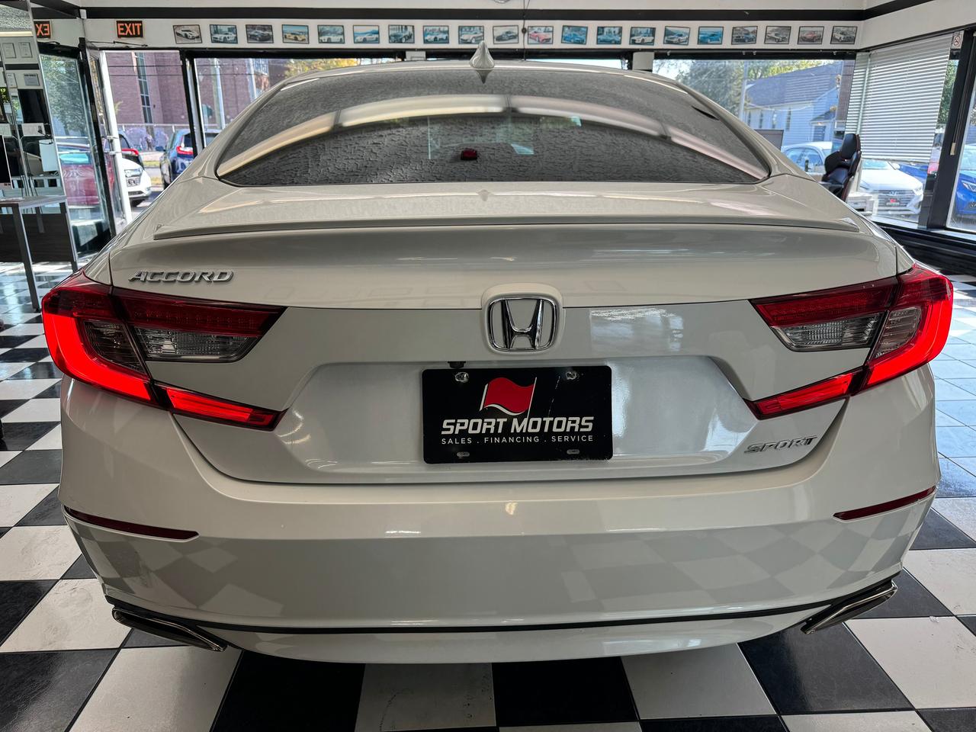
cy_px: 366
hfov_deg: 71.6
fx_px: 677
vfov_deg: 56.8
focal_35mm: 24
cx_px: 488
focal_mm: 6.76
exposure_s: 1/230
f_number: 1.78
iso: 64
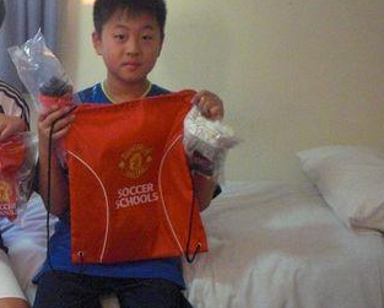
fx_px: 808
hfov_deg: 25.9
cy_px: 190
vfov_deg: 21.5
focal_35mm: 71
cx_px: 39
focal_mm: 6.3
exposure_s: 1/50
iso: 800
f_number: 3.1
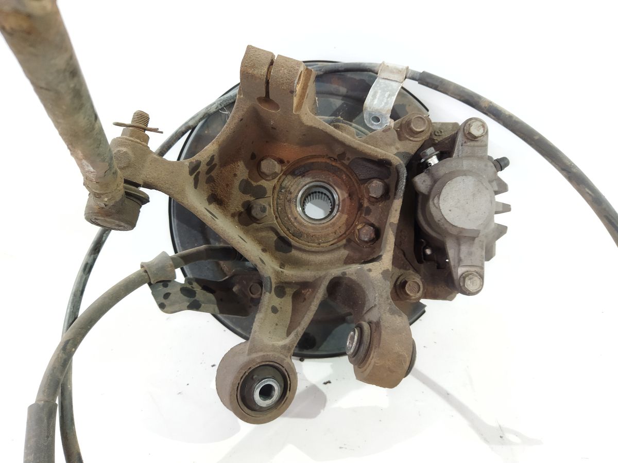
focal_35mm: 27
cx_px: 309
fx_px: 482
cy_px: 232
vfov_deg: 51.4
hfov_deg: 65.3
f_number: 1.79
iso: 228
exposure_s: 1/25
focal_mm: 4.71
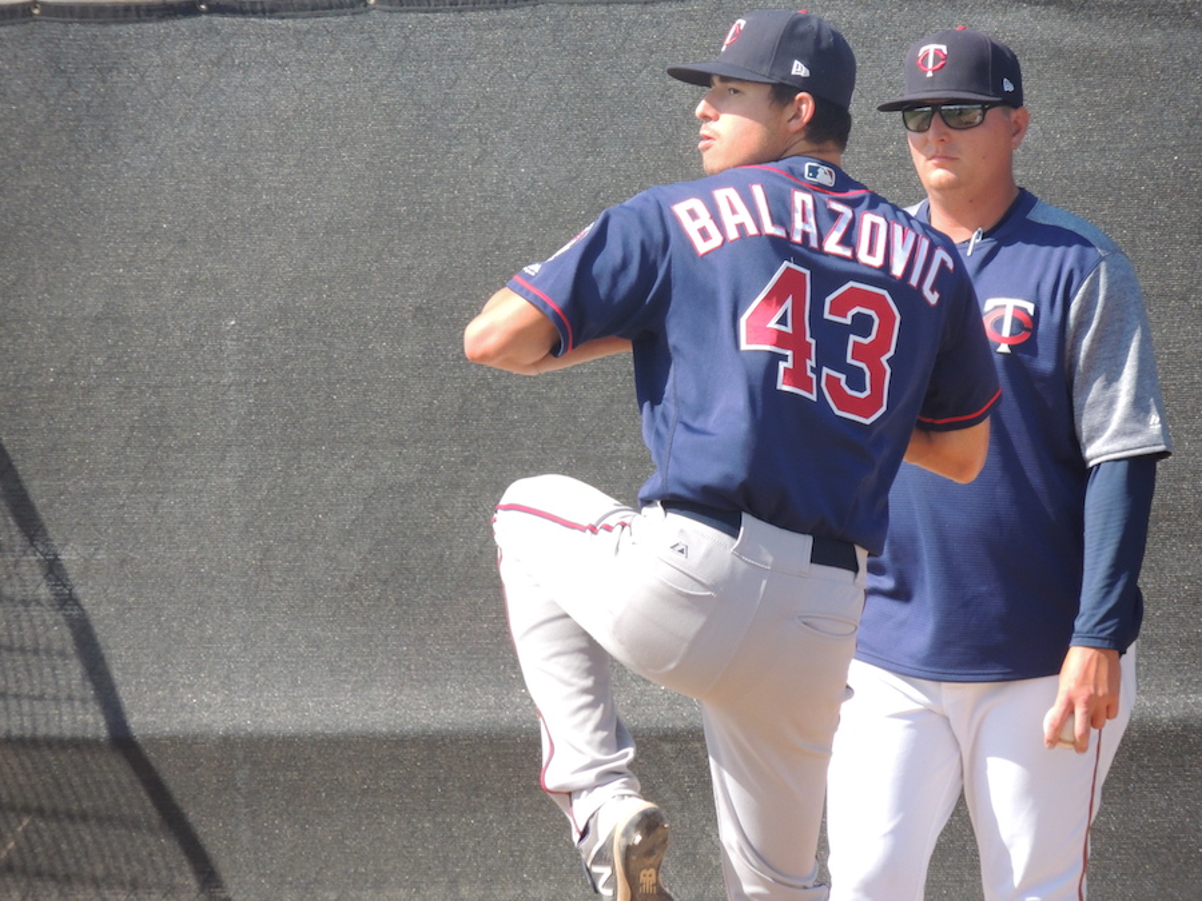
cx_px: 601
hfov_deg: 2.5
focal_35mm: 800
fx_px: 27779
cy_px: 450
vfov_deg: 1.9
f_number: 5.2
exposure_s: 1/1000
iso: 400
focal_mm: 142.6
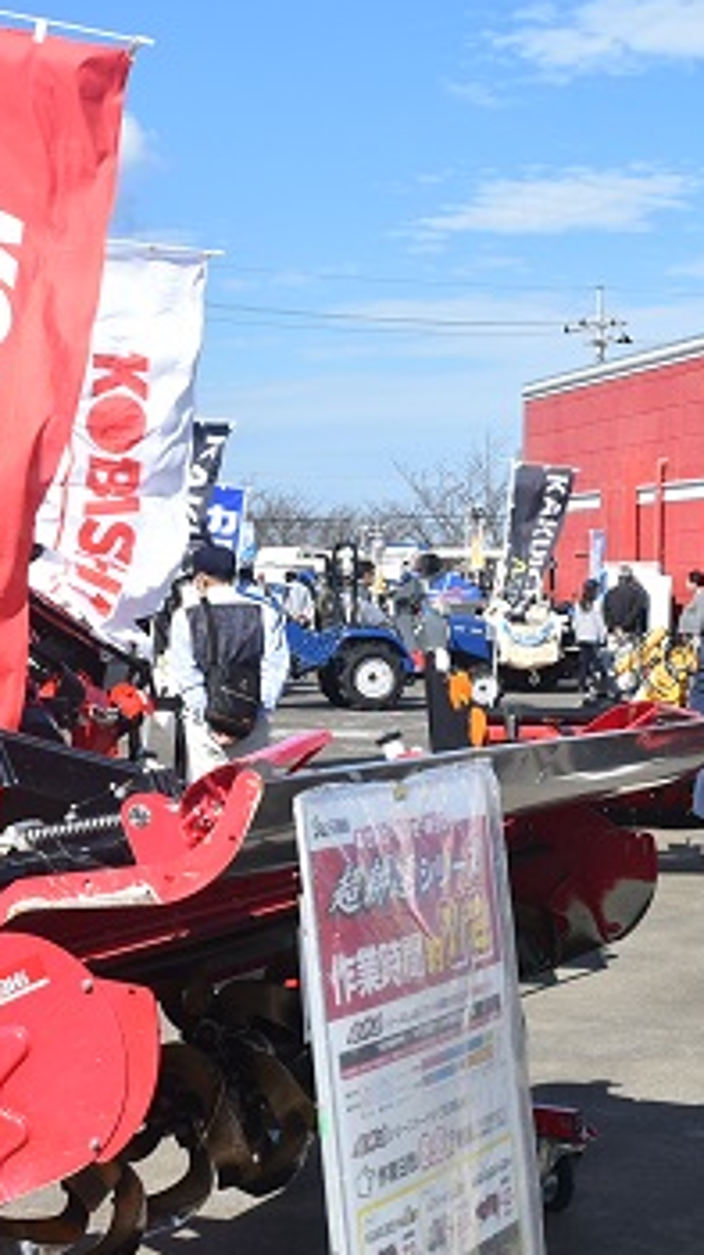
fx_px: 2226
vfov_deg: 31.4
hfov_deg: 17.5
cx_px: -4
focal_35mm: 67
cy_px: 733
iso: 200
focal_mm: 23
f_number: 10
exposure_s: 1/400
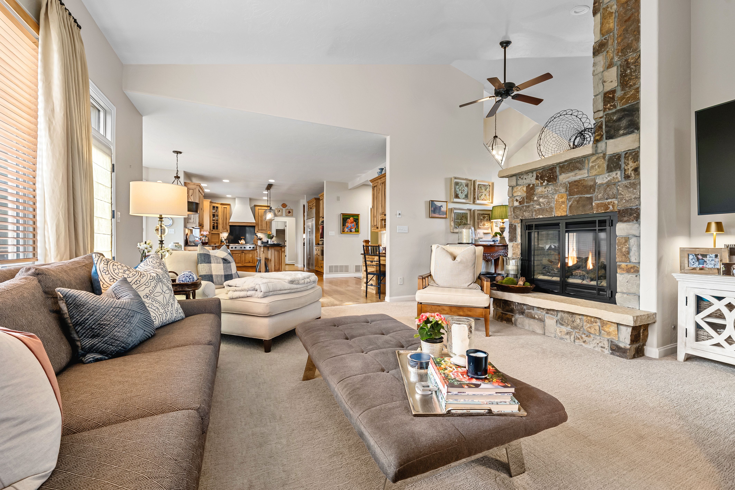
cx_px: 368
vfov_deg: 81.2
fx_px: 286
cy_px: 245
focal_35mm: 14
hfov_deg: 104.3
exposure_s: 1/5
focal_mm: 14
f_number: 9
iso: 640
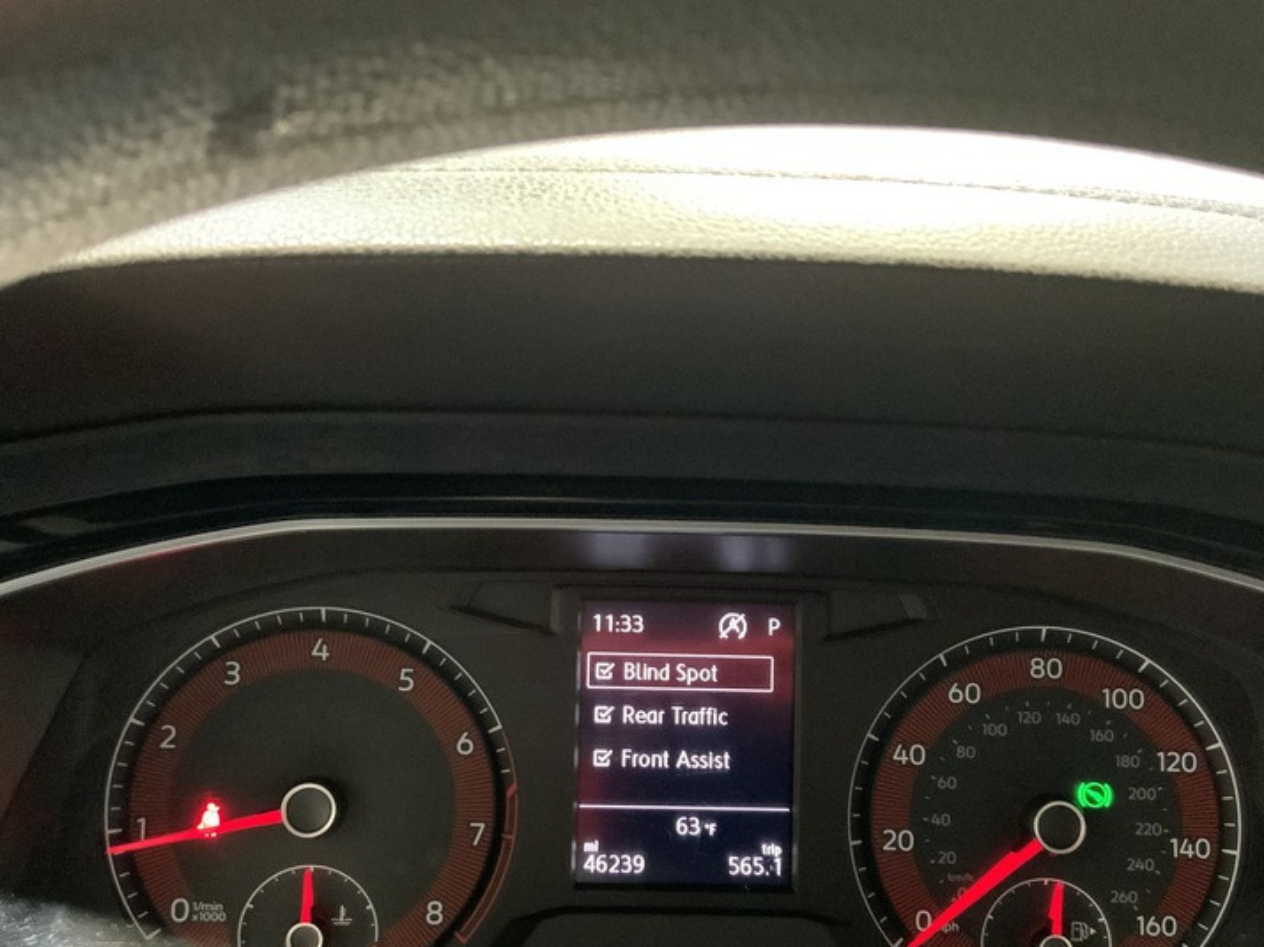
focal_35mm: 39
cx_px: 673
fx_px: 1424
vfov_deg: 36.6
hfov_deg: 47.8
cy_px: 595
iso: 500
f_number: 1.8
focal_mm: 3
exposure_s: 1/28
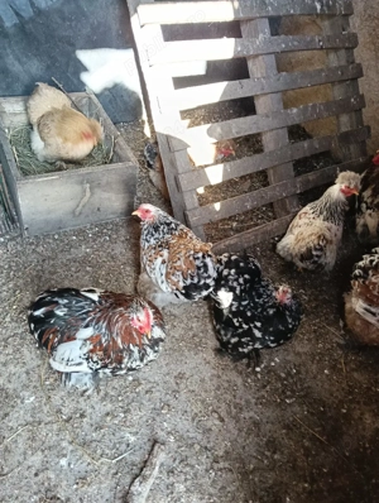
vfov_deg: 65.2
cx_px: 190
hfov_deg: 51.5
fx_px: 393
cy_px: 252
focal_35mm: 27
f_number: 1.8
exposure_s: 1/33.3
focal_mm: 3.98
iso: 160
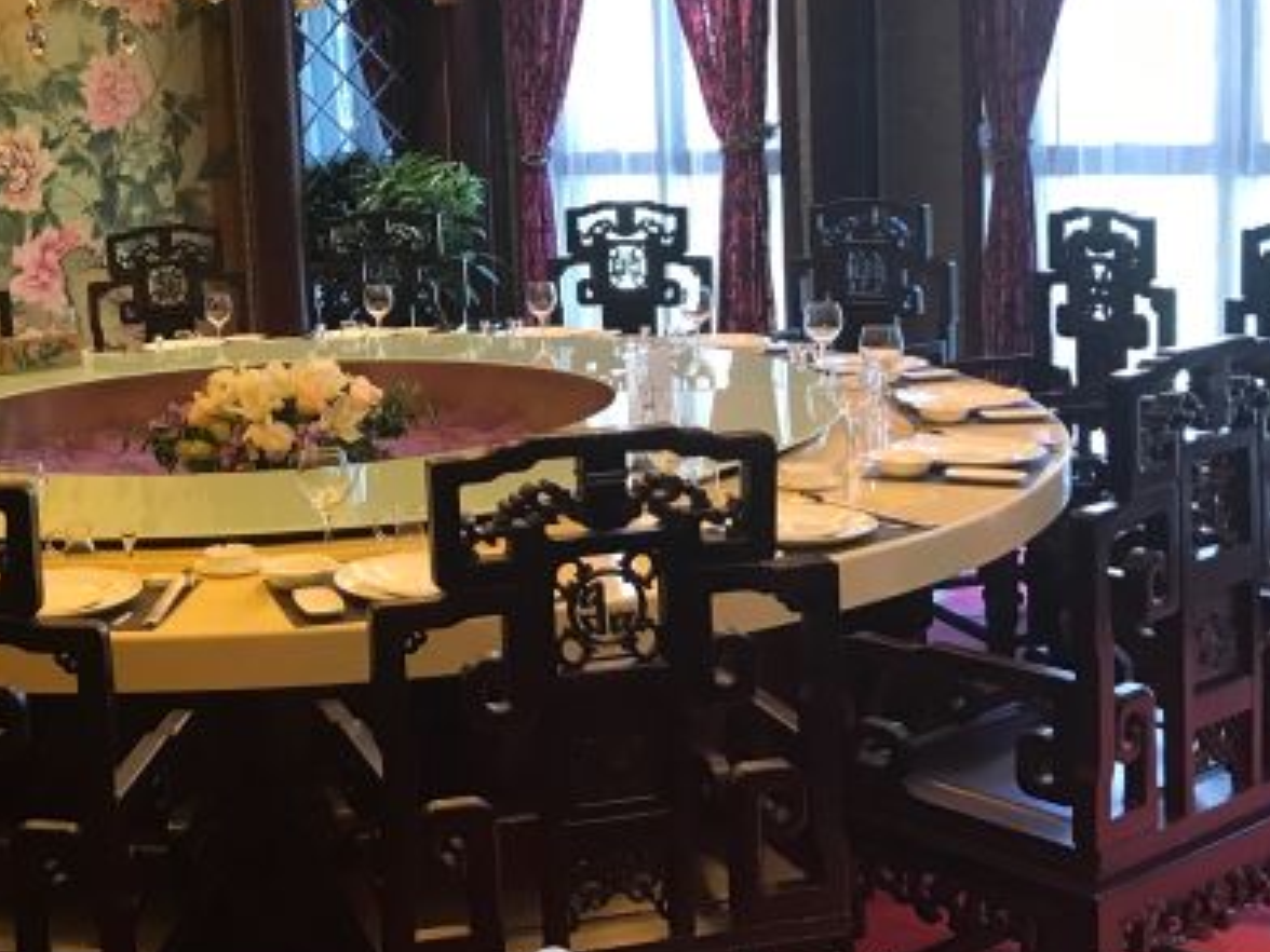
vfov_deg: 29.0
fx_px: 1834
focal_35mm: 50
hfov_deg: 36.3
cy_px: 342
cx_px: 175
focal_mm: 3.99
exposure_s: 1/17
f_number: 1.8
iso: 64
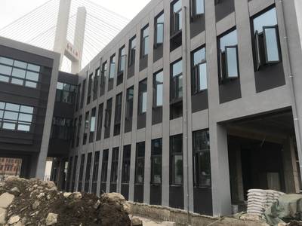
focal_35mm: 29
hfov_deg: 61.7
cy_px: 113
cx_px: 151
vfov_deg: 48.2
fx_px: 253
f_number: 2.2
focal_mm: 4.15
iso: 25
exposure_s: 1/264
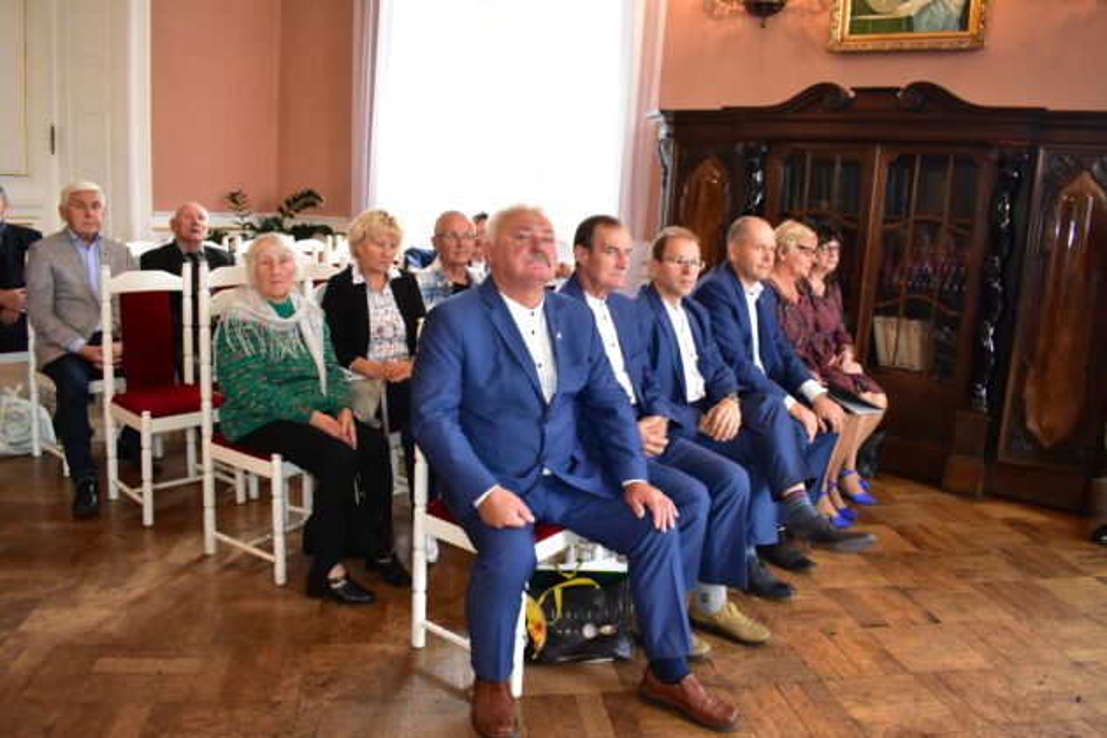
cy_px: 369
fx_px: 830
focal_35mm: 27
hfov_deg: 67.4
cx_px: 554
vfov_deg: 47.9
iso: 6400
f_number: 4
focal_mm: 18
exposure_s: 1/200
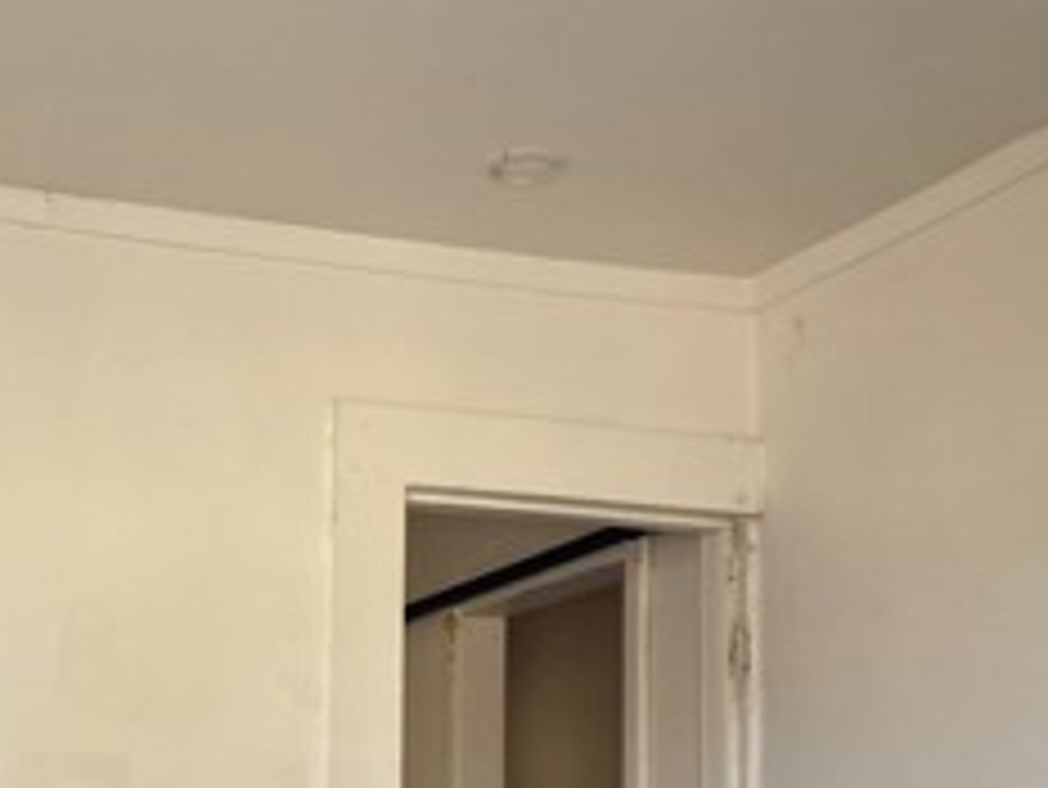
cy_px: 968
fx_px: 2332
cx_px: 117
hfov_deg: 24.6
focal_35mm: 77
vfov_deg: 18.1
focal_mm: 3.99
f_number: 1.8
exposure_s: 1/121
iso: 50
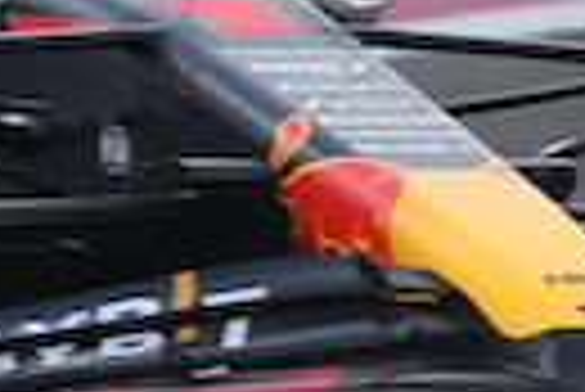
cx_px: 27
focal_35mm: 1079
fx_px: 17553
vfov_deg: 1.3
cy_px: 25
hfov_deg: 1.9
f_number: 2.8
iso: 800
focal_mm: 200
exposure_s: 1/1250
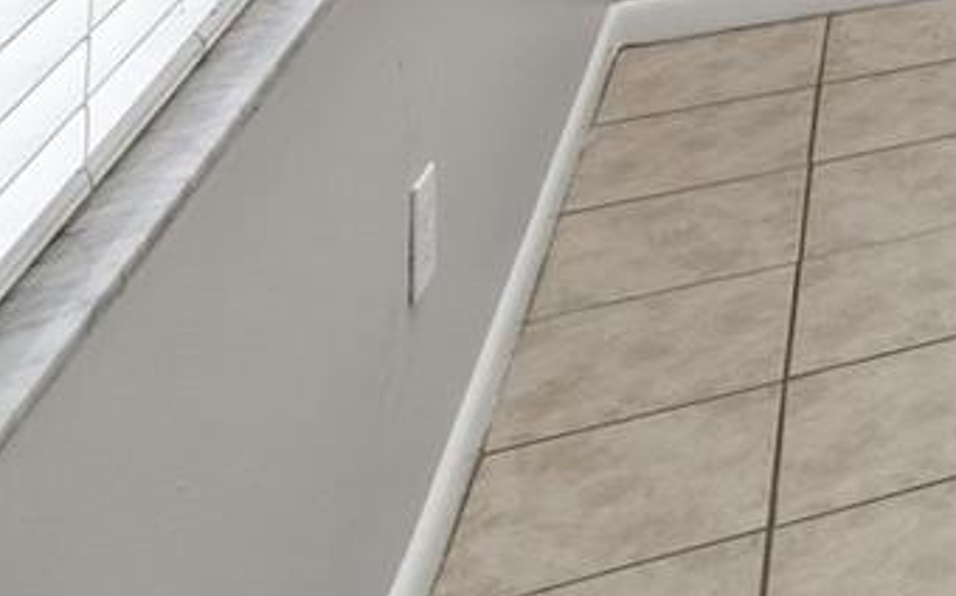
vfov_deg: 13.7
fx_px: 1875
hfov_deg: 17.5
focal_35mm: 72
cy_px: -779
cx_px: 2022
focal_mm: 10
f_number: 8
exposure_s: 1/60
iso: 400
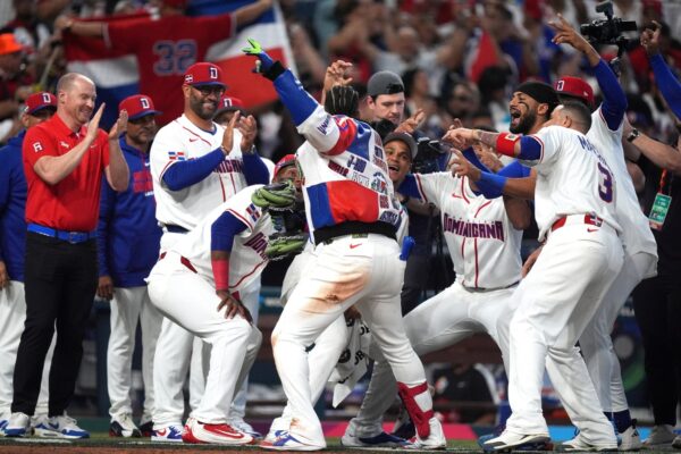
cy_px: 227
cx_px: 340
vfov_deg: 3.4
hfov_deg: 5.2
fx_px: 7566
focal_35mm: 400
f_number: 2.8
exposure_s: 1/2500
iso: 4000
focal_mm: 400
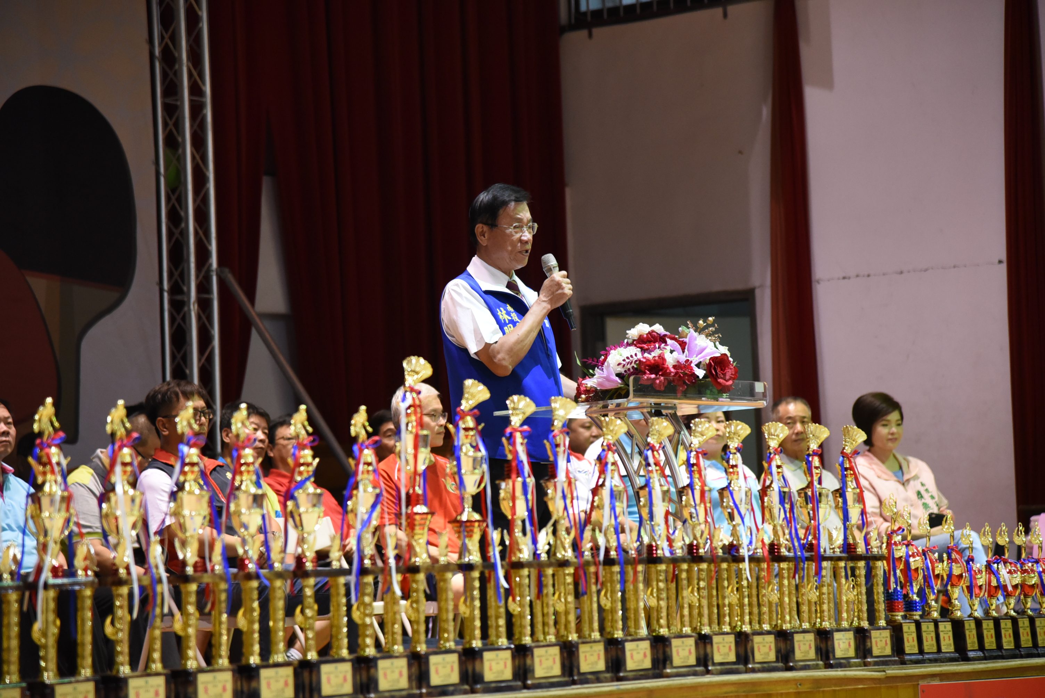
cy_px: 349
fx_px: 3484
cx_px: 522
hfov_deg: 17.1
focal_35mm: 120
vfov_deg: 11.4
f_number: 4
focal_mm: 120
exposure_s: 1/60
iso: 3200
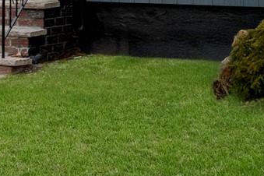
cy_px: -73
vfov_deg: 10.5
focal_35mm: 127
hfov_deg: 16.1
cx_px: 117
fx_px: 931
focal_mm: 14
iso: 320
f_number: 10
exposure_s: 1.3
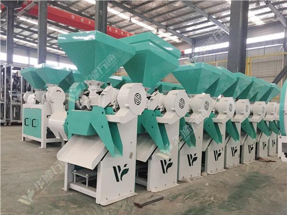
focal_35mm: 29
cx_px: 144
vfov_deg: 48.2
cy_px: 108
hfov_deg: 61.7
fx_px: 240
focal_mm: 4.15
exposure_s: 1/33
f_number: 2.2
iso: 250
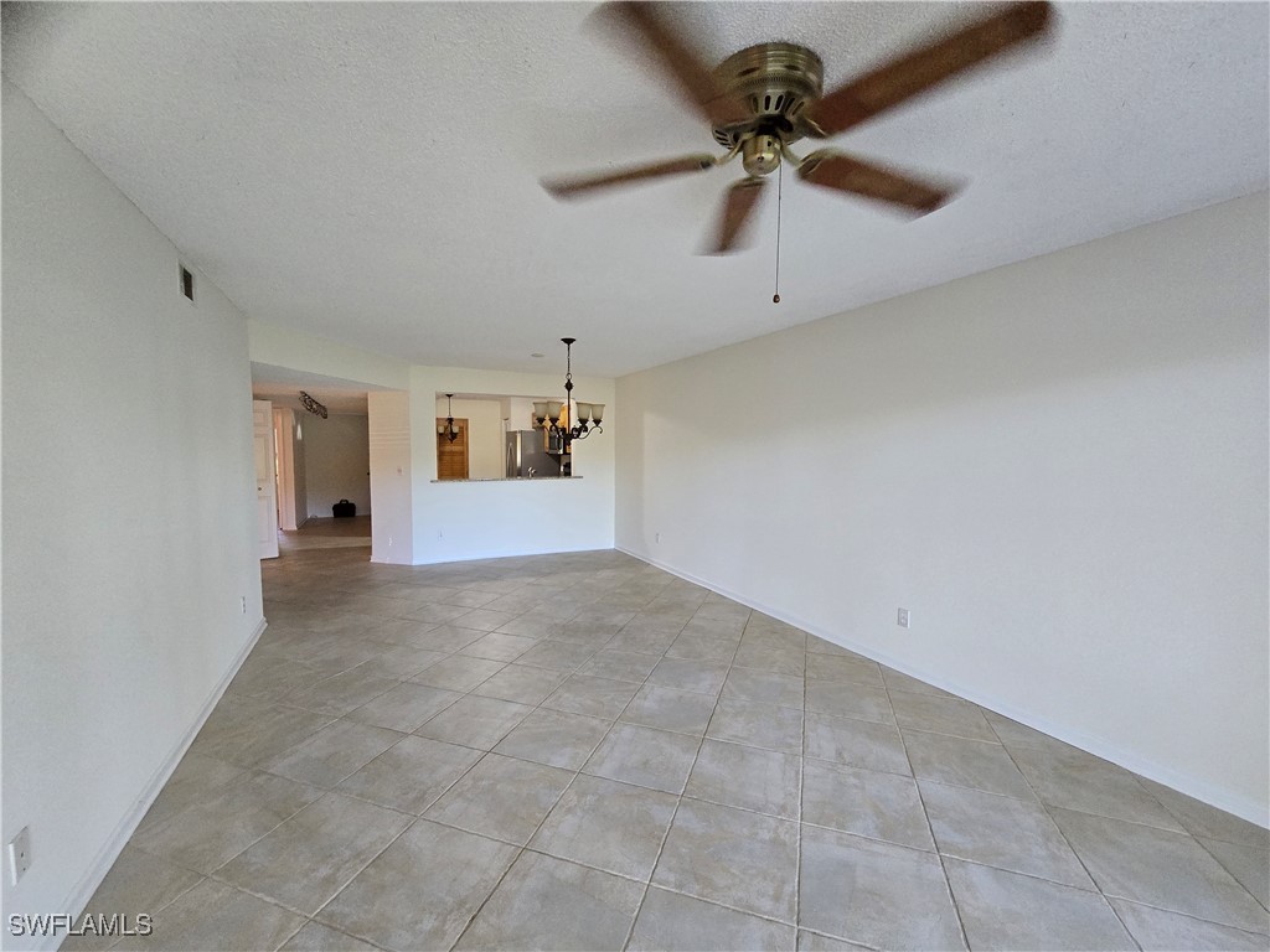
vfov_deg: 89.9
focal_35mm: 13
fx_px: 477
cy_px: 476
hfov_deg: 106.2
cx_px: 635
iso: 640
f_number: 2.2
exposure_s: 1/60
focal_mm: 2.2
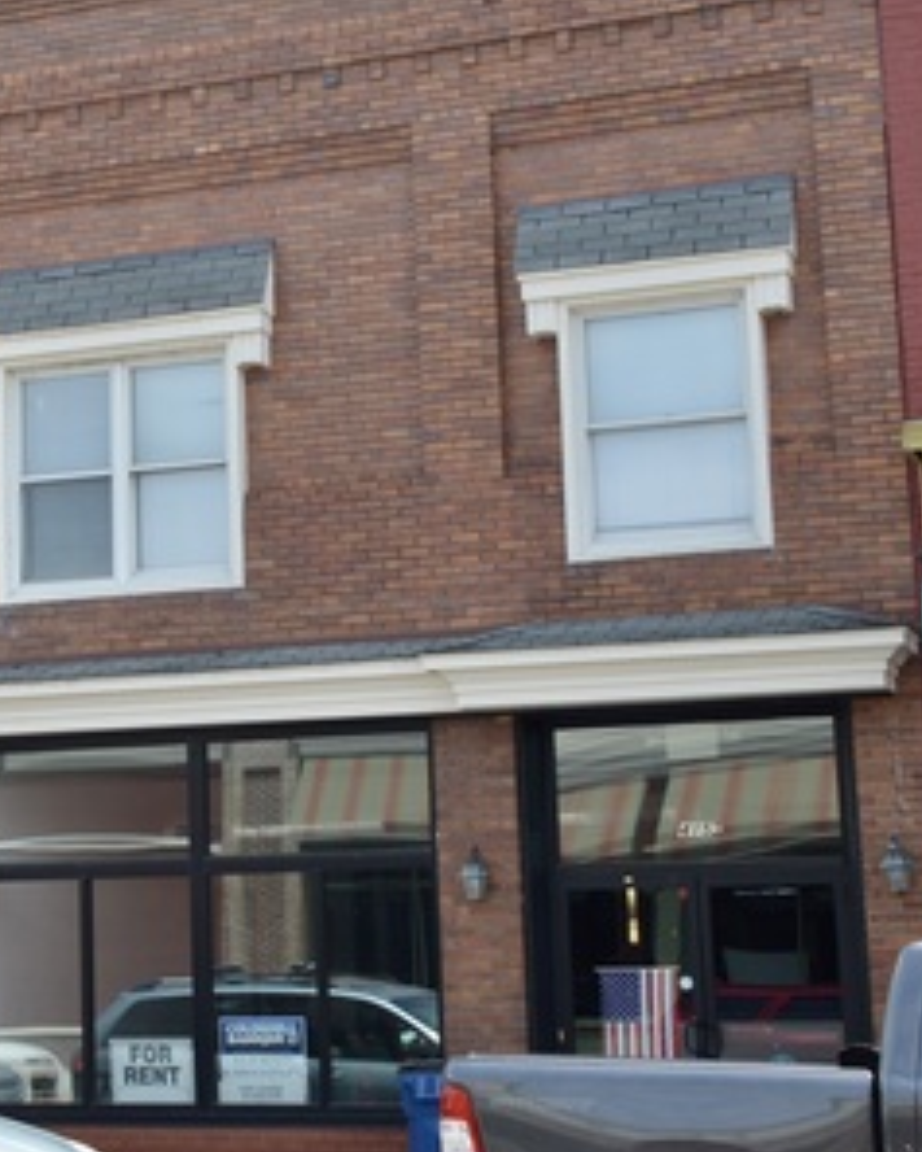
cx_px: 12
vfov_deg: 25.0
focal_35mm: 76
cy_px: 467
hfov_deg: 19.6
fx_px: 2591
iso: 100
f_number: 7.1
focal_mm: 25
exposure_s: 1/200
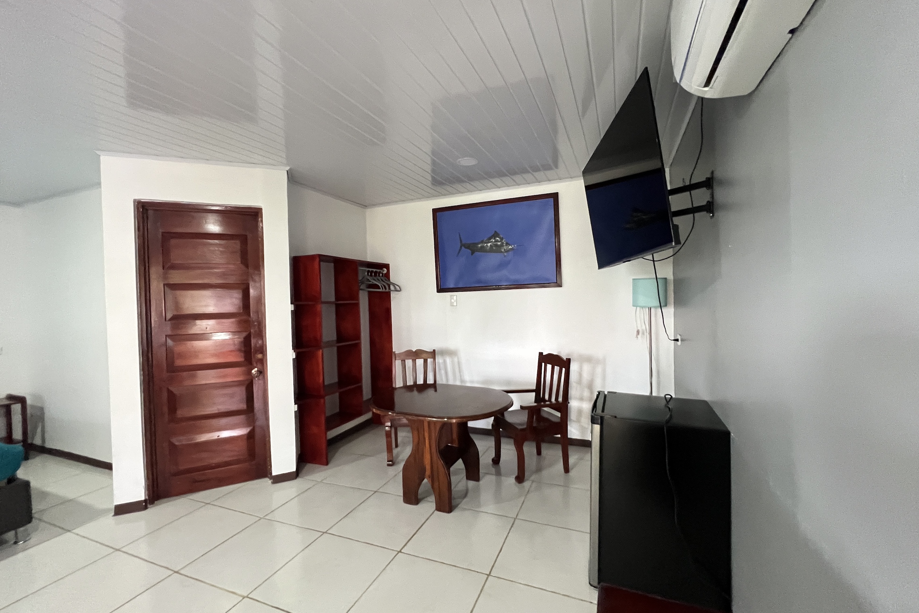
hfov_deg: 104.2
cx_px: 469
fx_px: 357
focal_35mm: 14
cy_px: 304
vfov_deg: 81.2
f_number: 1.8
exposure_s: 1/60
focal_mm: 1.57
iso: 800
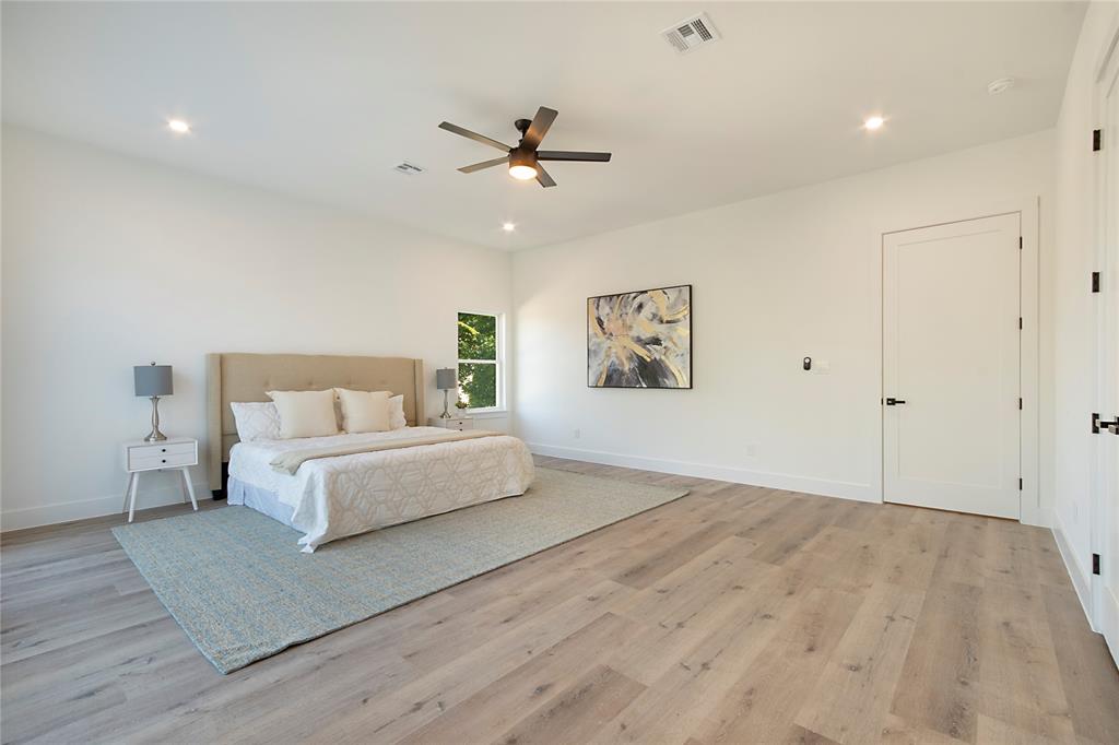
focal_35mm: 15
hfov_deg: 100.4
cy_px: 372
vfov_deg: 77.3
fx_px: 466
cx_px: 560
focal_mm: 10
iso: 100
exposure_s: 1/8
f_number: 11
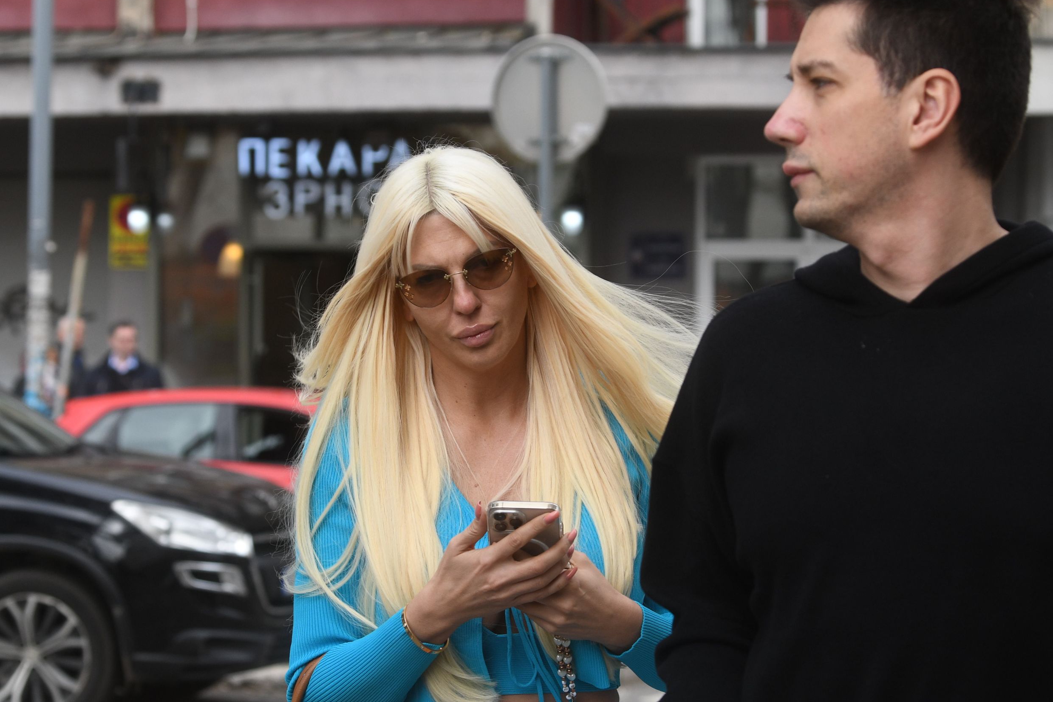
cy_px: 486
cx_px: 577
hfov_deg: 18.1
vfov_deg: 12.1
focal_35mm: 113
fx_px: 3305
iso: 320
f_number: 4.5
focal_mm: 70
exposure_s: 1/1000
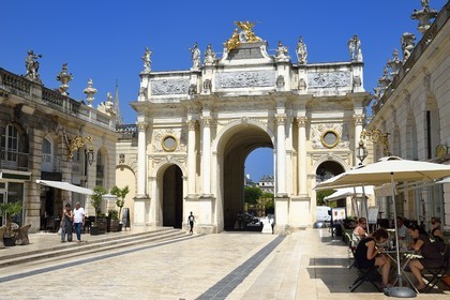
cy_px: 150
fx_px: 500
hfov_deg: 48.5
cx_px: 225
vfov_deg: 33.4
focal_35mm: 40
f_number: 13
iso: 200
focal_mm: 40
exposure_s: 1/320
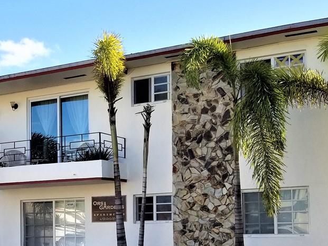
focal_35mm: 67
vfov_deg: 21.4
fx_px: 635
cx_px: 51
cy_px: 226
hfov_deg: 28.2
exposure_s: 1/1340
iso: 50
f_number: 1.7
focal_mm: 4.25
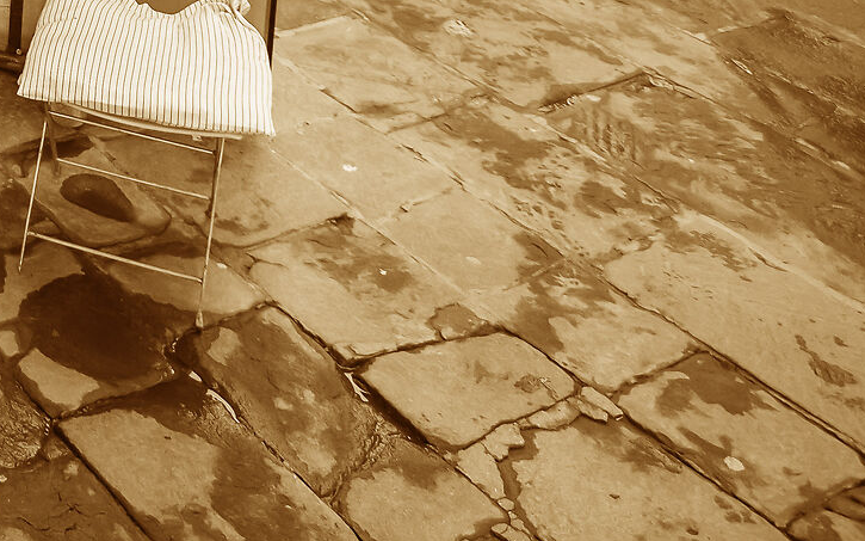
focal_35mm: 54
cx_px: -389
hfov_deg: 27.6
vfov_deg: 19.9
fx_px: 1273
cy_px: -326
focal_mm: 16
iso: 800
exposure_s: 1/500
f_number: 4
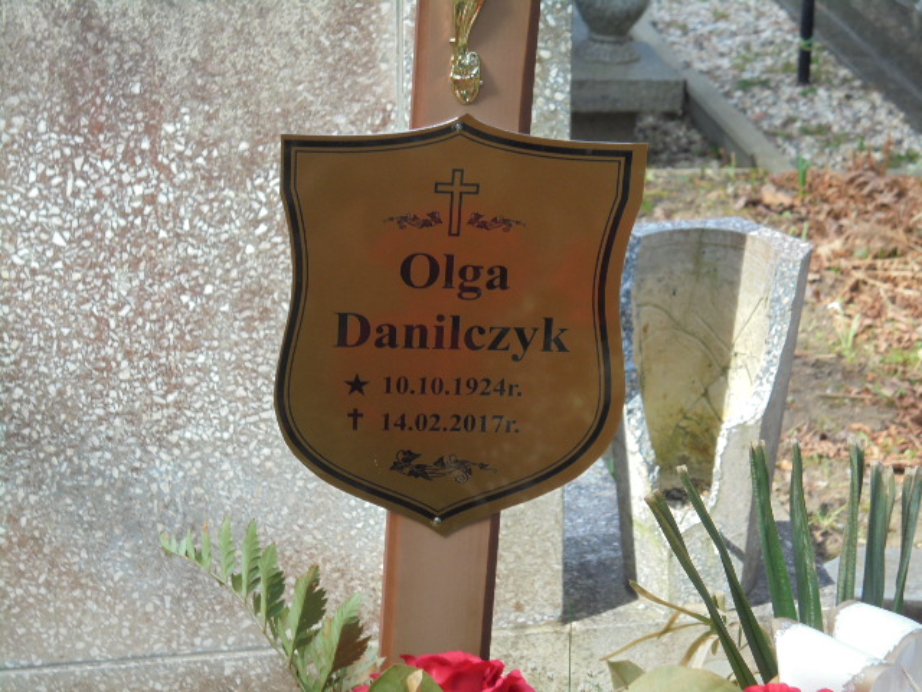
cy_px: 346
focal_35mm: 107
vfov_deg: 13.8
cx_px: 461
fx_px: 2850
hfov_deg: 18.4
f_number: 5.1
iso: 100
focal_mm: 19.2
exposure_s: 1/125
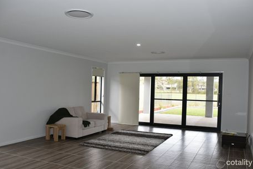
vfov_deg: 46.4
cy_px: 86
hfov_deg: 65.5
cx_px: 130
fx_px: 197
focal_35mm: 28
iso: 360
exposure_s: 1/125
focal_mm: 18
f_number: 3.5
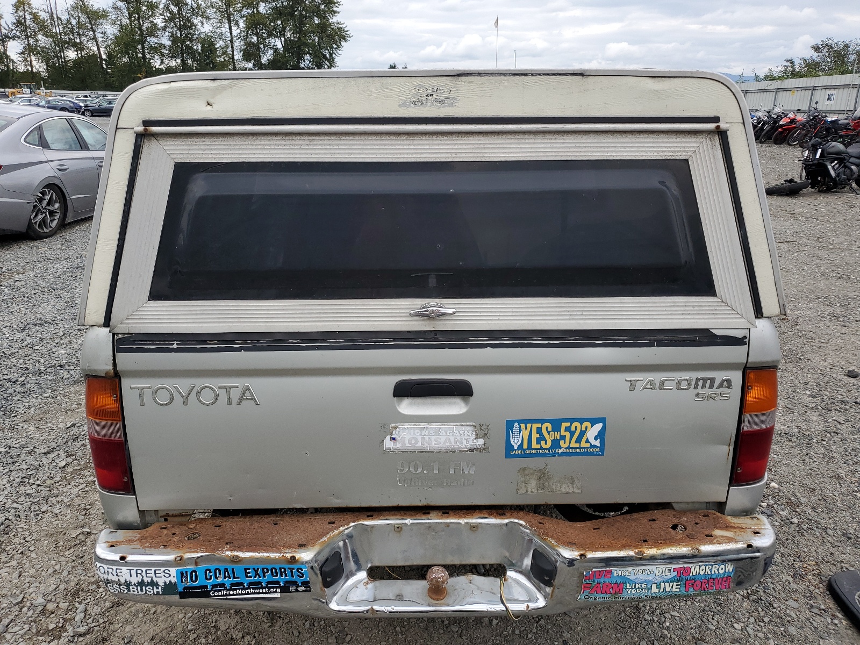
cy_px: 322
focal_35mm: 26
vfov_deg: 53.1
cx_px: 430
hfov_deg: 67.3
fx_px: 646
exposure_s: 1/1250
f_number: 1.5
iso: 50
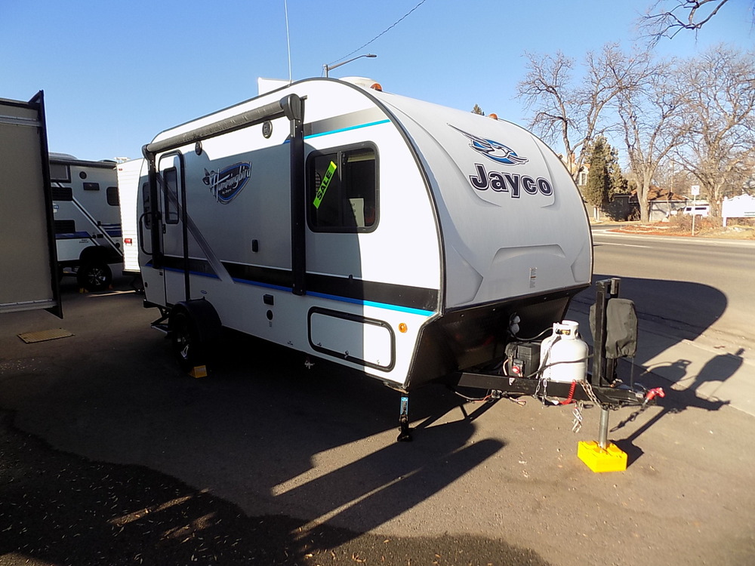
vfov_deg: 58.9
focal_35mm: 23
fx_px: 502
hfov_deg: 73.9
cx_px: 378
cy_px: 283
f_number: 3.1
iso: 80
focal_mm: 4
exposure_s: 1/500
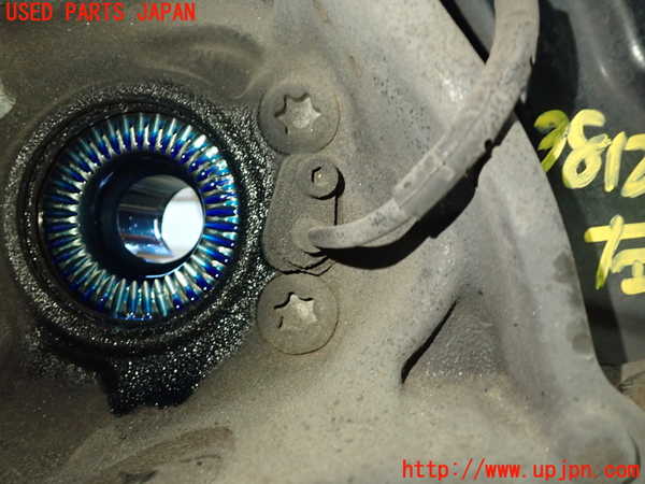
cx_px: 322
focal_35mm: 30
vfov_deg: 46.8
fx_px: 559
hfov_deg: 60.0
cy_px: 242
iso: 640
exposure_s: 1/30
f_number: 2.3
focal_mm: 5.4
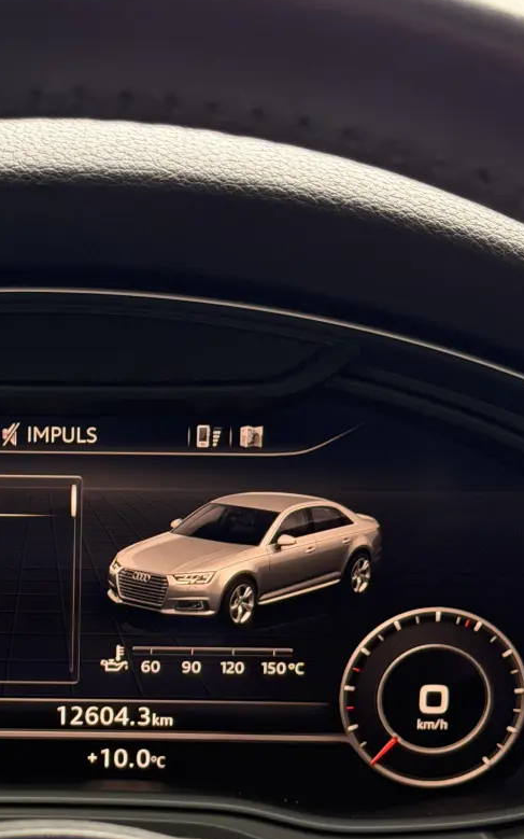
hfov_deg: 13.8
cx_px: 31
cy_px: 567
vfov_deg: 22.0
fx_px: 2147
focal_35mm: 94
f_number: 1.78
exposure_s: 1/73
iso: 160
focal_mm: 6.76
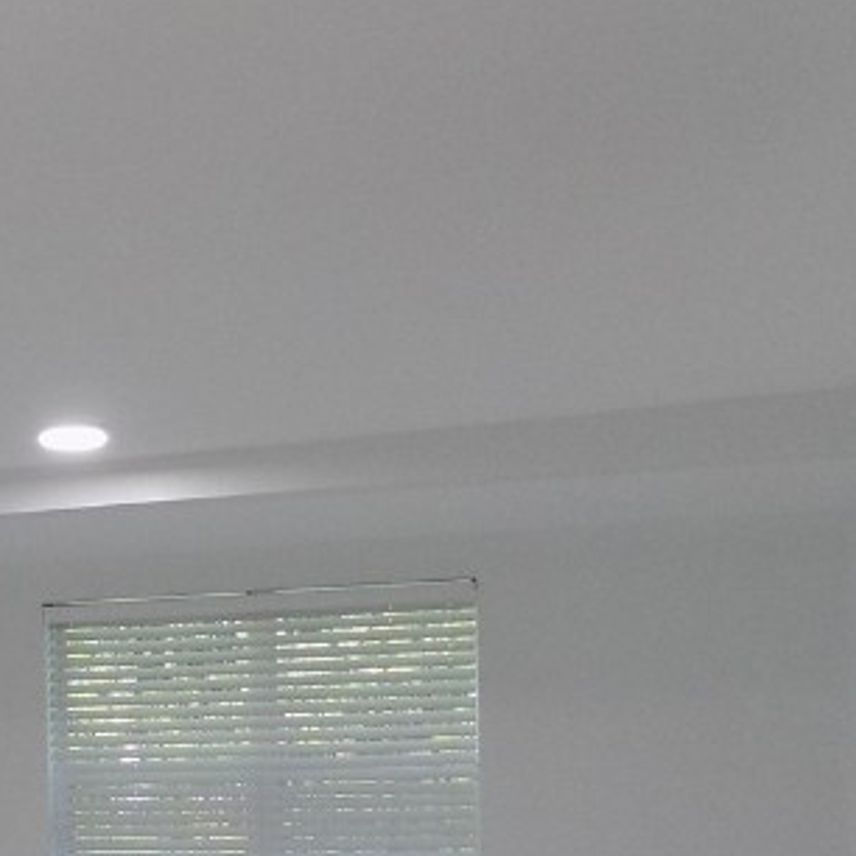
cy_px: 834
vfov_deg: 24.3
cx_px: -232
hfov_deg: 22.8
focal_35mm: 68
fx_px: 1902
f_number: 3.1
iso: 140
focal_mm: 4
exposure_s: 1/30
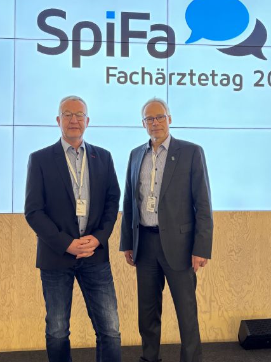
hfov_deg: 36.7
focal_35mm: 39
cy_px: 144
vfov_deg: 47.6
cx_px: 164
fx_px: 407
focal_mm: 5.96
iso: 640
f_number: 1.6
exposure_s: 1/33
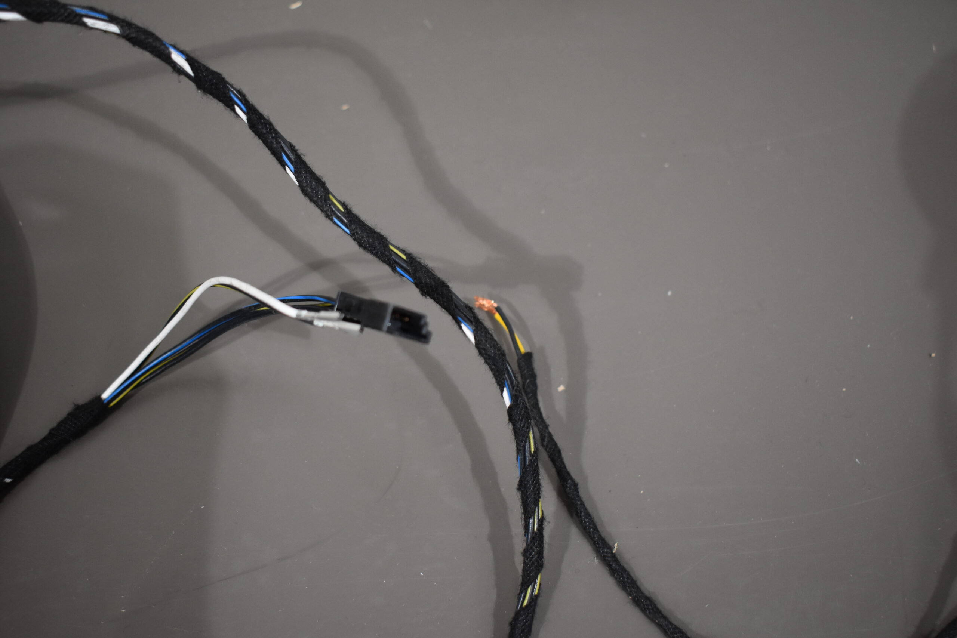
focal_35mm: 42
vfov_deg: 31.9
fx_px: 1116
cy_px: 319
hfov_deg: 46.4
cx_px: 478
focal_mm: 28
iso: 800
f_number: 4.2
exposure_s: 1/125
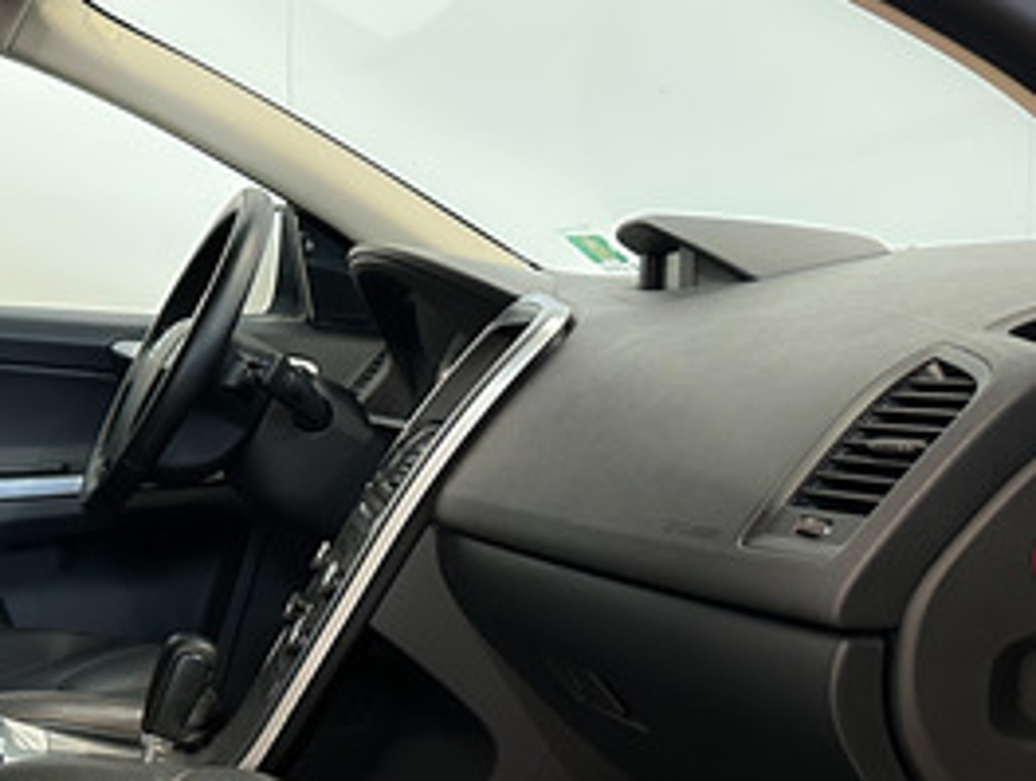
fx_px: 1769
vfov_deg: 24.6
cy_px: 581
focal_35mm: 59
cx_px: -43
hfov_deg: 30.0
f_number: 1.8
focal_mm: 6.86
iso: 640
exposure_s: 1/50
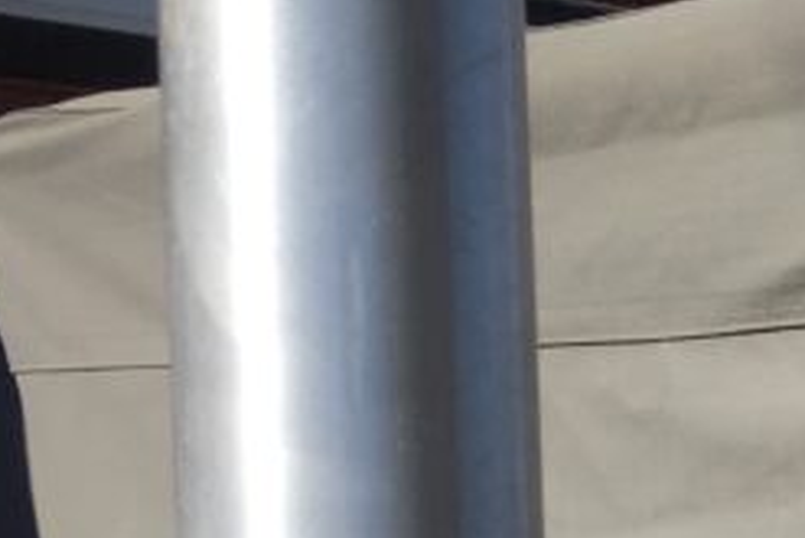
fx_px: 2797
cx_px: 1493
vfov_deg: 10.7
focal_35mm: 125
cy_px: 727
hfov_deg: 14.3
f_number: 2.2
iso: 32
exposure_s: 1/1319
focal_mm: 4.15
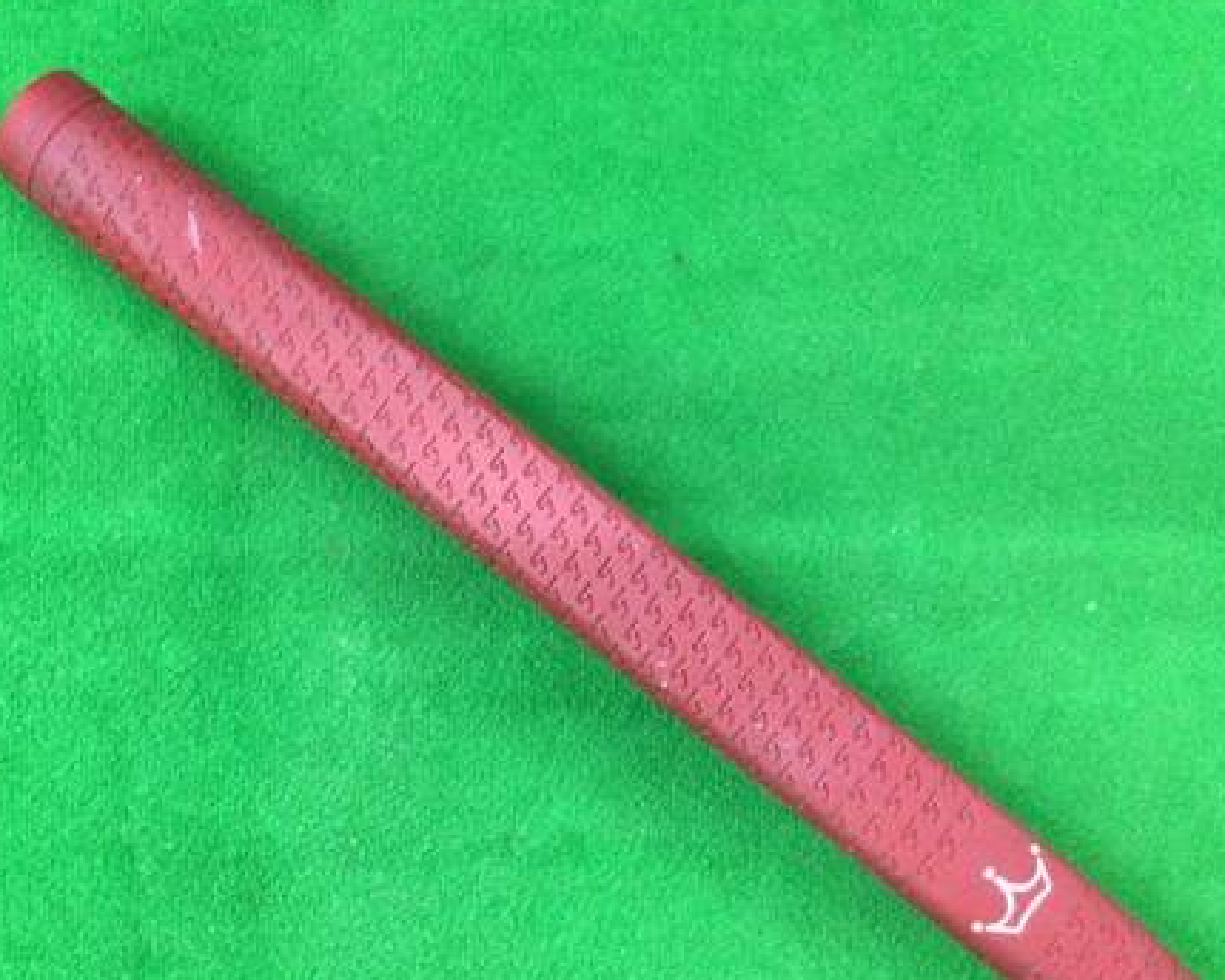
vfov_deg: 33.3
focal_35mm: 45
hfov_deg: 41.0
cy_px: 601
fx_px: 1631
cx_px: 507
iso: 200
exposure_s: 1/30
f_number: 2.4
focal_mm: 3.3
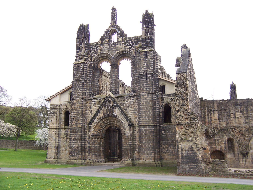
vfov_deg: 42.9
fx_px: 241
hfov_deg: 55.4
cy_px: 95
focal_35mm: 33
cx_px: 126
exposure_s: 1/180
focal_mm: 5.5
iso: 80
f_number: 3.4
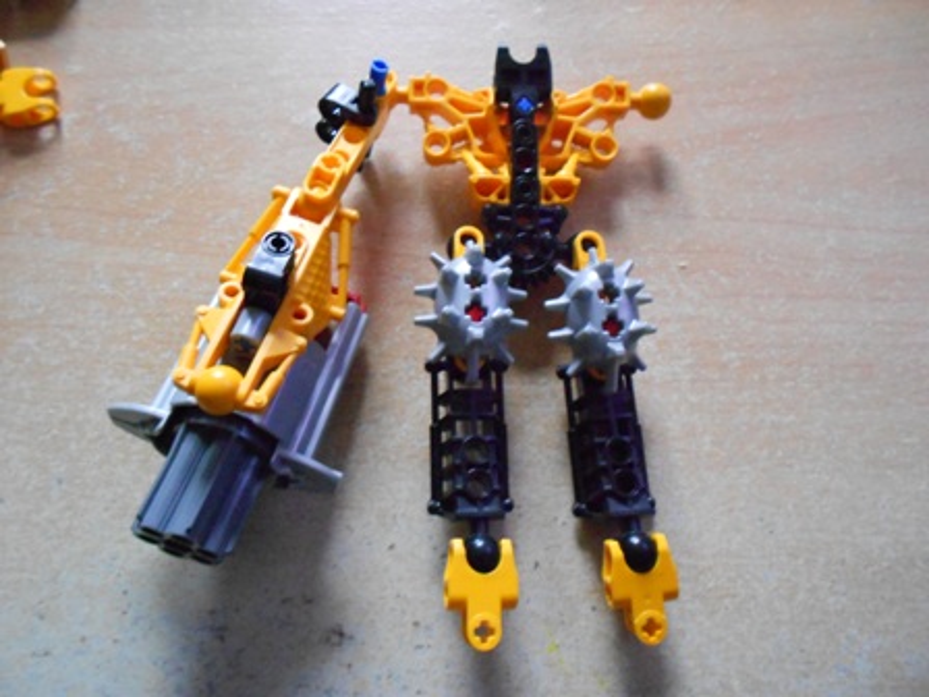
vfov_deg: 53.1
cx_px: 464
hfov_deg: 67.3
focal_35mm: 26
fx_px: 698
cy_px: 348
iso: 800
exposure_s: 1/6
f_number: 3.2
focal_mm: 4.6
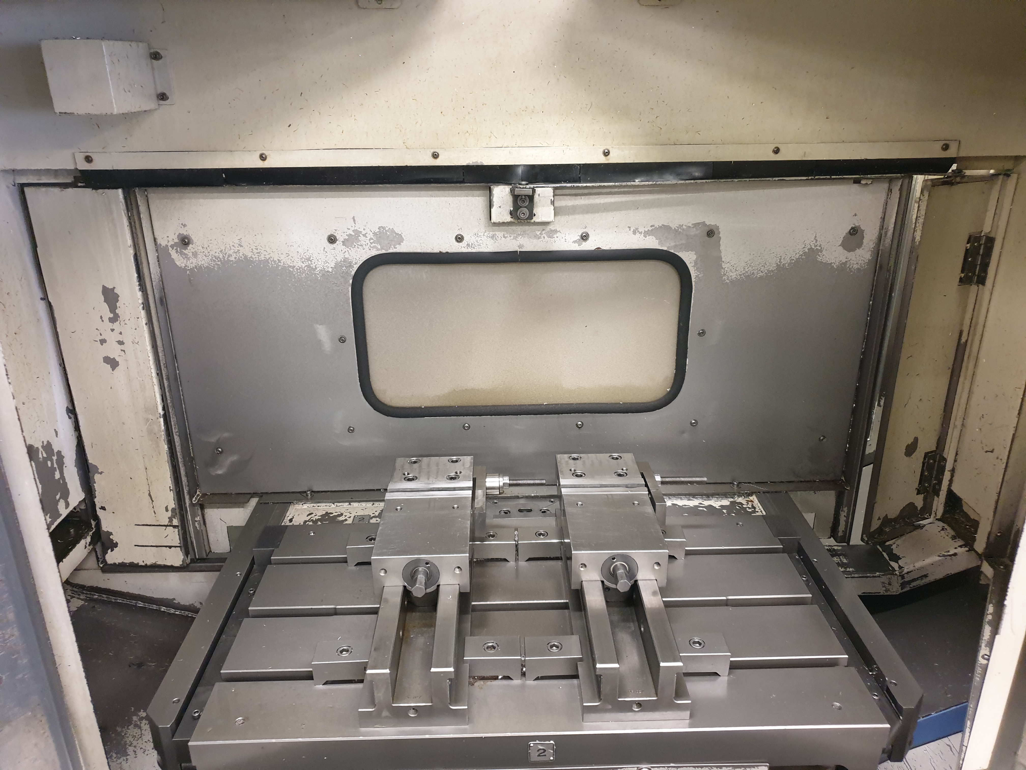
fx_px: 771
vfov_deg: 53.1
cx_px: 513
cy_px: 385
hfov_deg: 67.3
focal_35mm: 26
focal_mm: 4.3
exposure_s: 1/33
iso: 250
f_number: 1.5
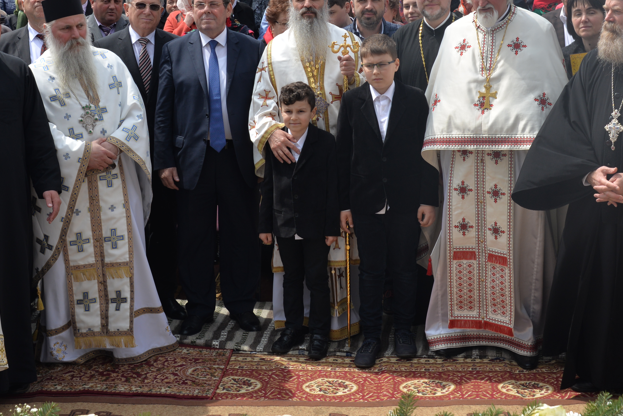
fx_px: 1125
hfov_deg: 30.9
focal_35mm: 65
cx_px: 333
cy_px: 66
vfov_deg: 20.6
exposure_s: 1/400
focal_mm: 35
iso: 200
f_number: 10
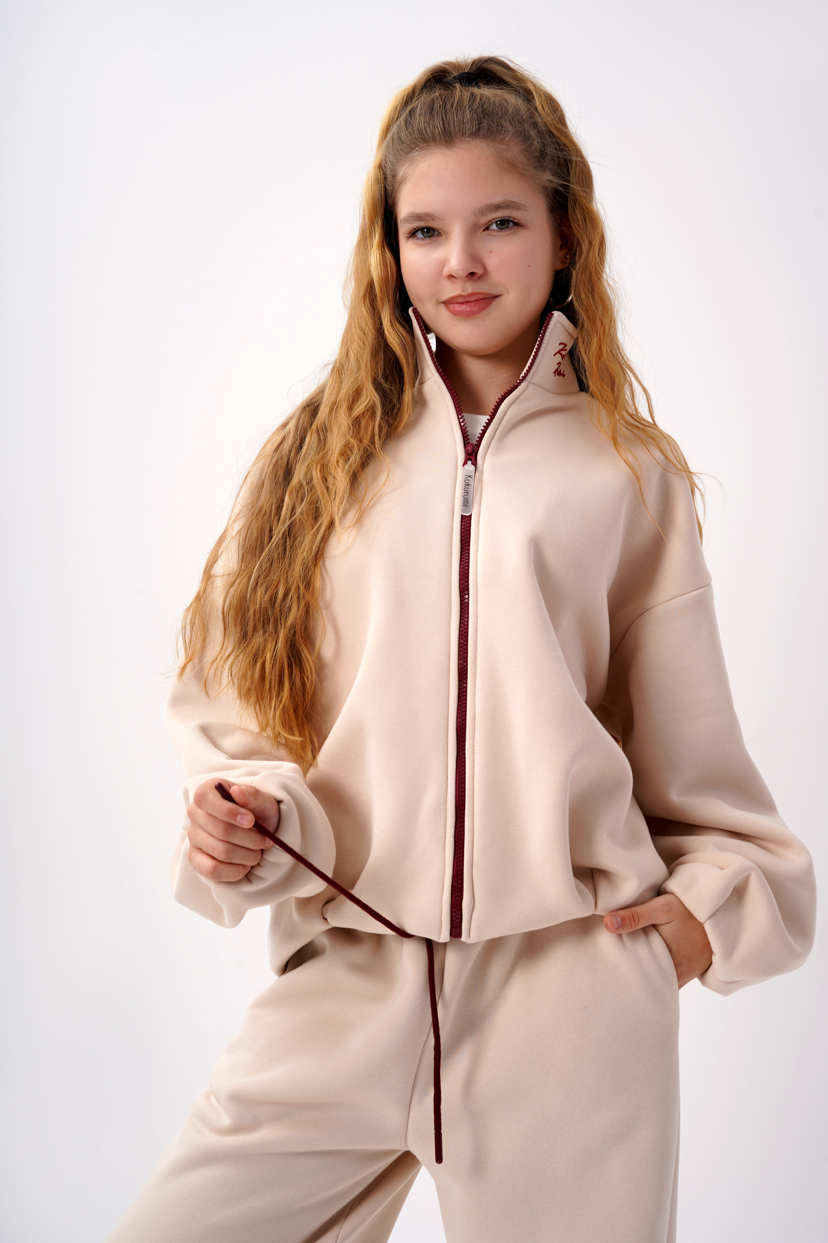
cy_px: 622
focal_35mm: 50
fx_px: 1725
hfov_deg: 27.0
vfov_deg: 39.6
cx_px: 414
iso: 100
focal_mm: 50
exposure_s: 1/160
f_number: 10
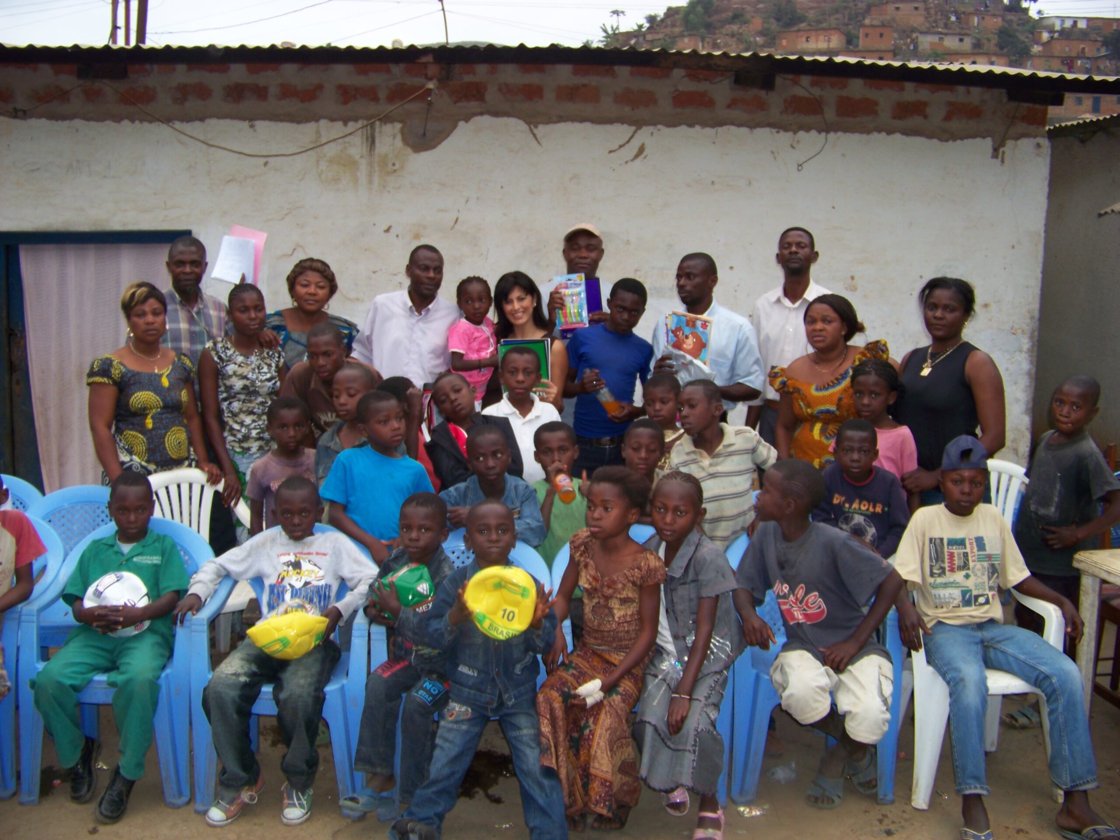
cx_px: 560
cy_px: 420
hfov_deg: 51.4
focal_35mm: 36
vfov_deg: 39.7
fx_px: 1165
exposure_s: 1/30
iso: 64
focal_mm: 5.85
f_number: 2.8
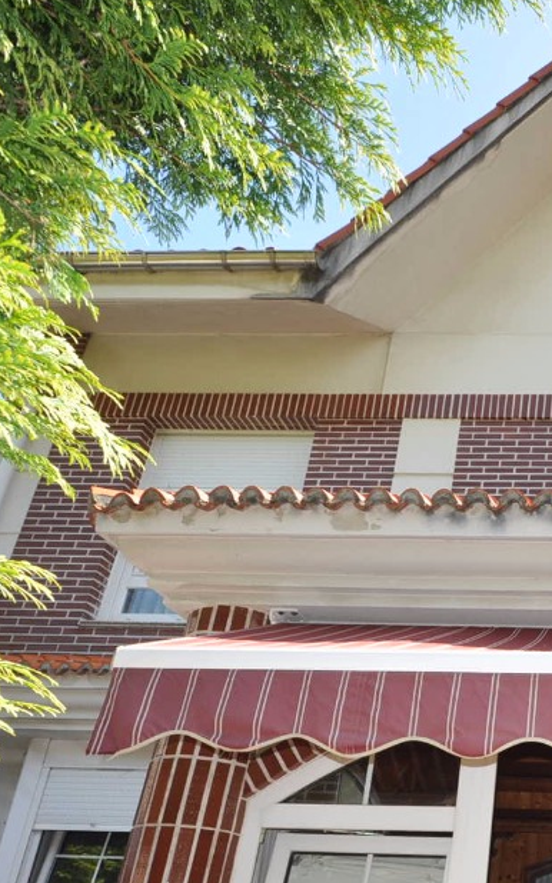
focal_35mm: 33
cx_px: 606
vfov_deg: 56.8
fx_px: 795
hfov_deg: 33.4
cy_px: 594
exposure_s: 1/200
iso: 200
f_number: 8
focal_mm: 10
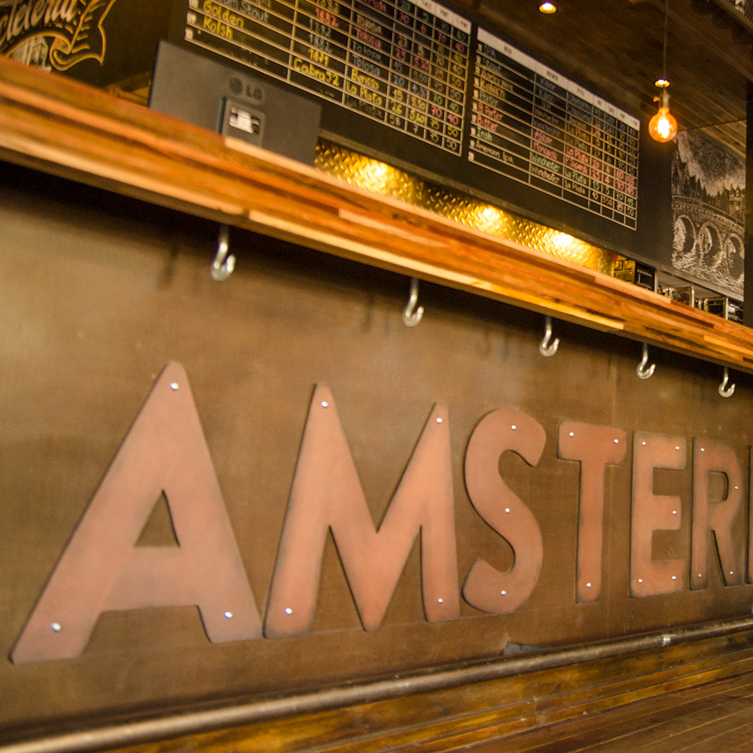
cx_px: 598
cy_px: 311
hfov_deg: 38.7
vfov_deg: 40.1
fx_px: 1029
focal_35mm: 42
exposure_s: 1/60
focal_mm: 17
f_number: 2.8
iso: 400
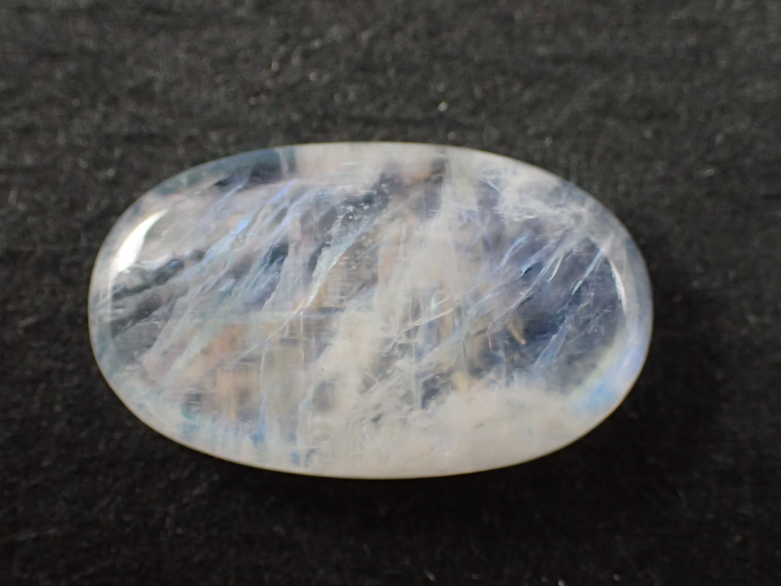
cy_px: 293
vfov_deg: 22.6
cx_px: 390
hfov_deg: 29.8
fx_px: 1467
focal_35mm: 65
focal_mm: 11.78
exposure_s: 1/200
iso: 800
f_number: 3.8
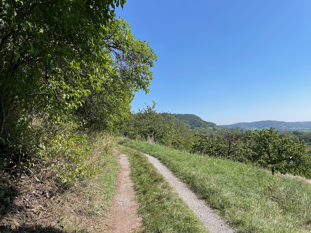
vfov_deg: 53.1
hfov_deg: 67.3
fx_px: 234
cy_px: 116
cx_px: 156
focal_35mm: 26
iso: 32
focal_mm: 4.2
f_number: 1.6
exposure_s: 1/2747
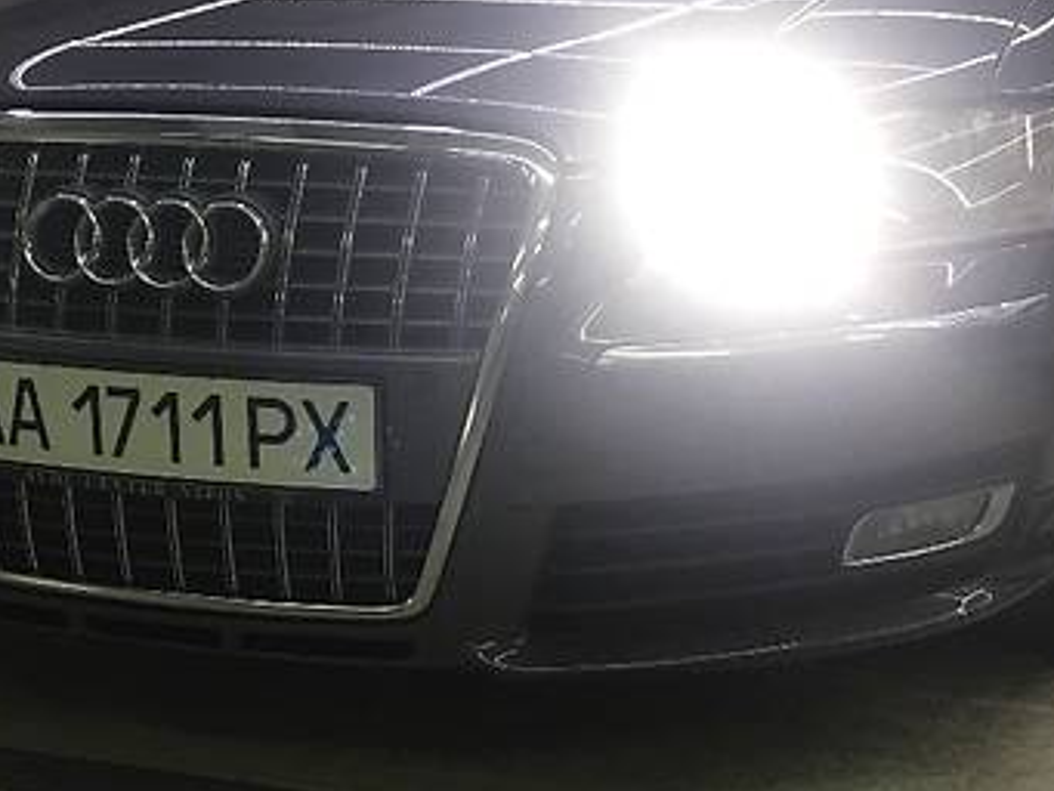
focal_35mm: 68
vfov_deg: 21.6
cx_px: 556
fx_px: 2071
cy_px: 340
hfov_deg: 28.5
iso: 40
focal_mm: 4.2
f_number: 2.2
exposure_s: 1/33
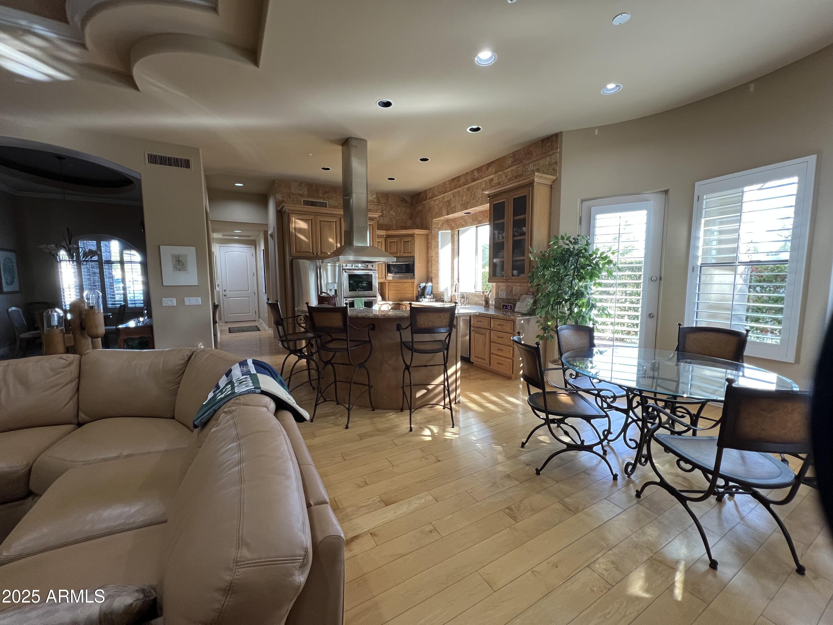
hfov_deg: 106.2
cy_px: 312
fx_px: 313
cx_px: 416
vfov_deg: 89.9
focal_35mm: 13
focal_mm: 1.57
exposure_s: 1/120
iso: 250
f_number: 1.8
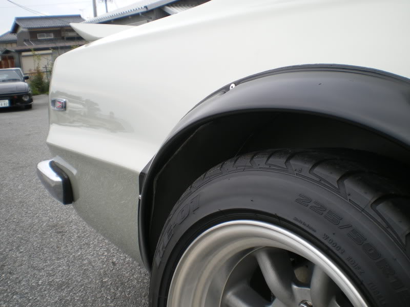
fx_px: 426
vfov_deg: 39.7
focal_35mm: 36
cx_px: 205
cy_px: 154
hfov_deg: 51.4
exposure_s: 1/160
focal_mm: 6.3
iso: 50
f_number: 4.6
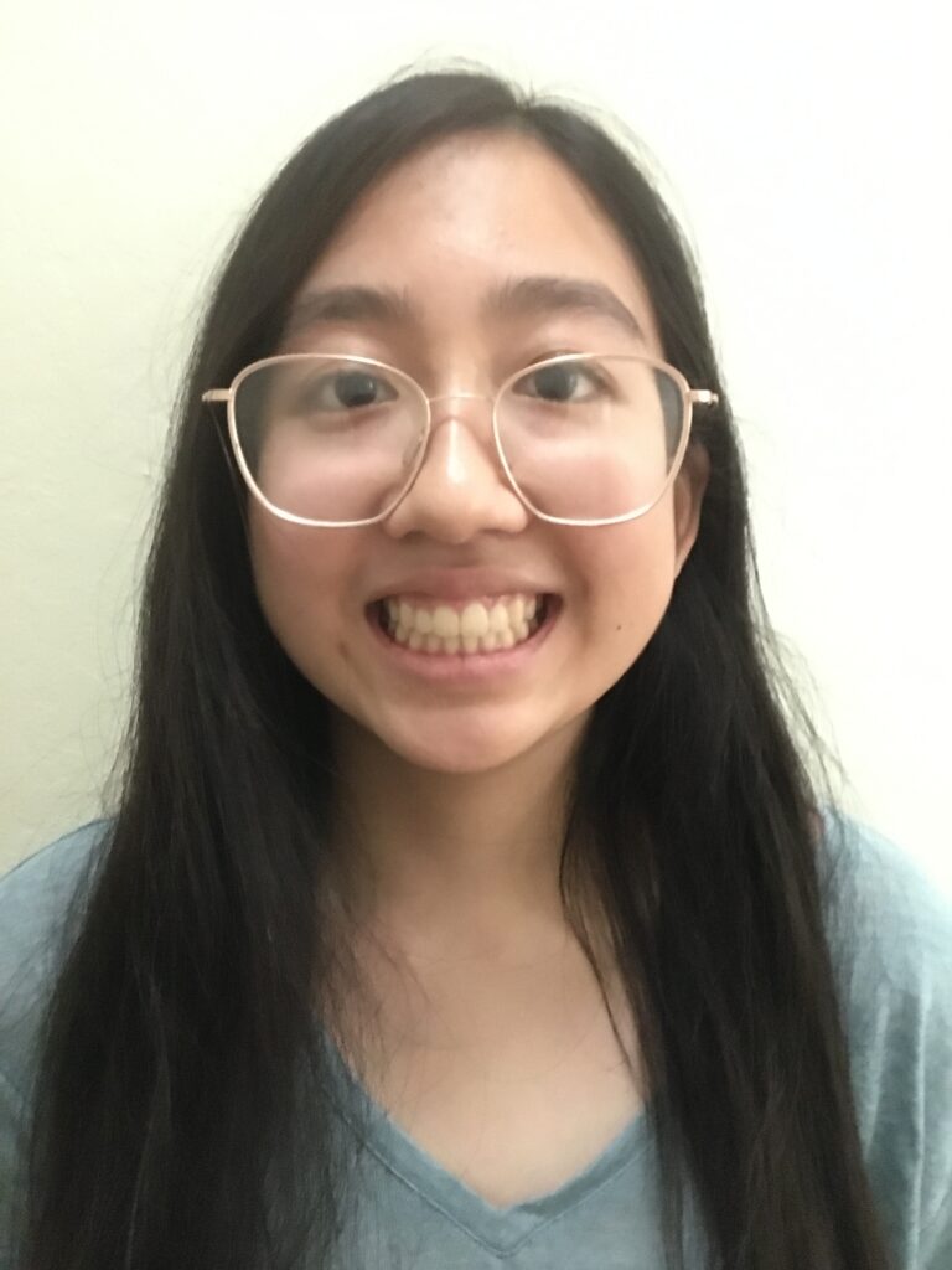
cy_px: 635
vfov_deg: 61.7
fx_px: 1063
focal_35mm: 29
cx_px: 476
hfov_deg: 48.2
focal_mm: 4.15
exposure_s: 1/15
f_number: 2.2
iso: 1600
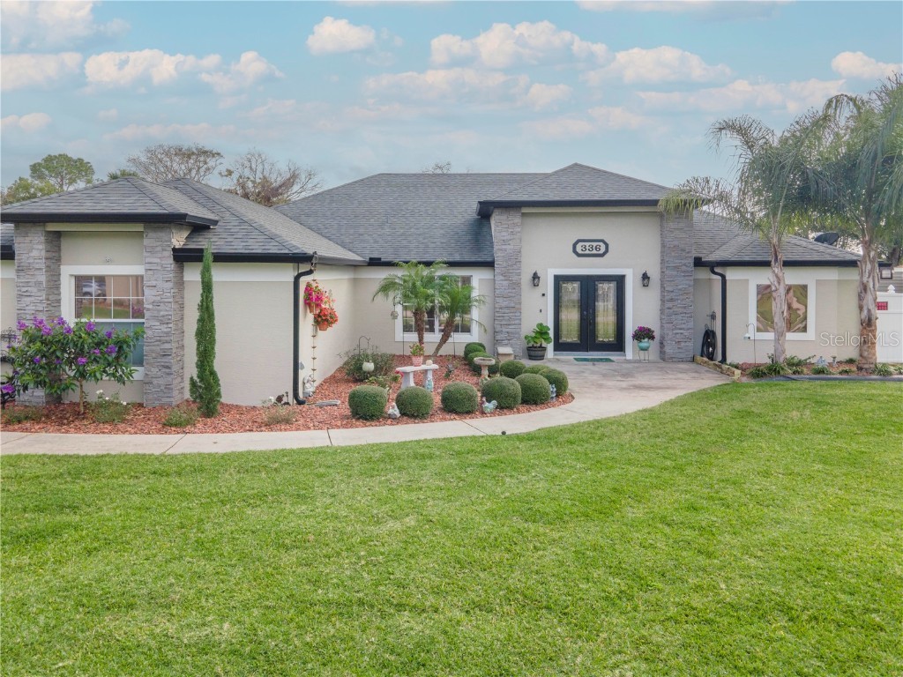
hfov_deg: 71.6
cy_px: 338
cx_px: 452
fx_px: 626
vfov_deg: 56.8
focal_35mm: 24
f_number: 2.8
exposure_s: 1/250
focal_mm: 4.5
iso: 100
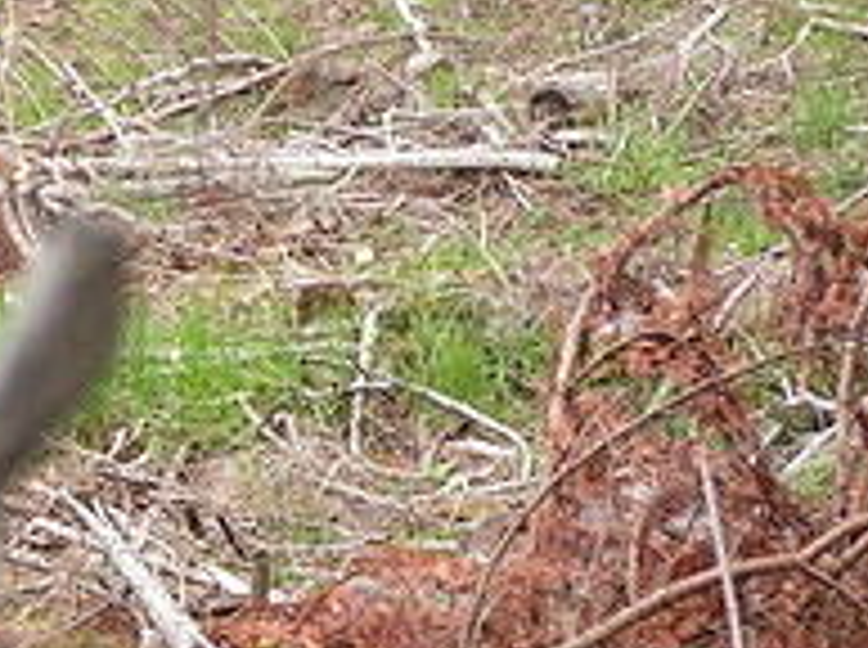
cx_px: -67
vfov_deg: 4.0
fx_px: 9235
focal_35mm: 369
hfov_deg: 5.4
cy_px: -270
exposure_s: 1/125
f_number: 3.2
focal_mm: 18.5
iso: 50
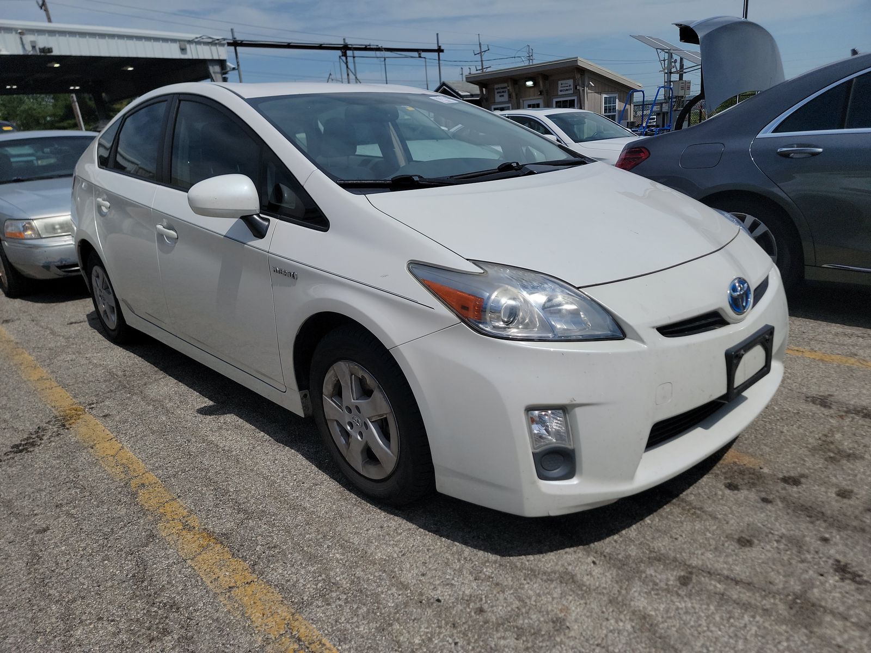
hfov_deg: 71.6
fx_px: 604
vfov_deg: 56.8
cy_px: 326
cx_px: 436
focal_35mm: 24
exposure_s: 1/3108
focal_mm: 6.7
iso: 50
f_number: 1.8
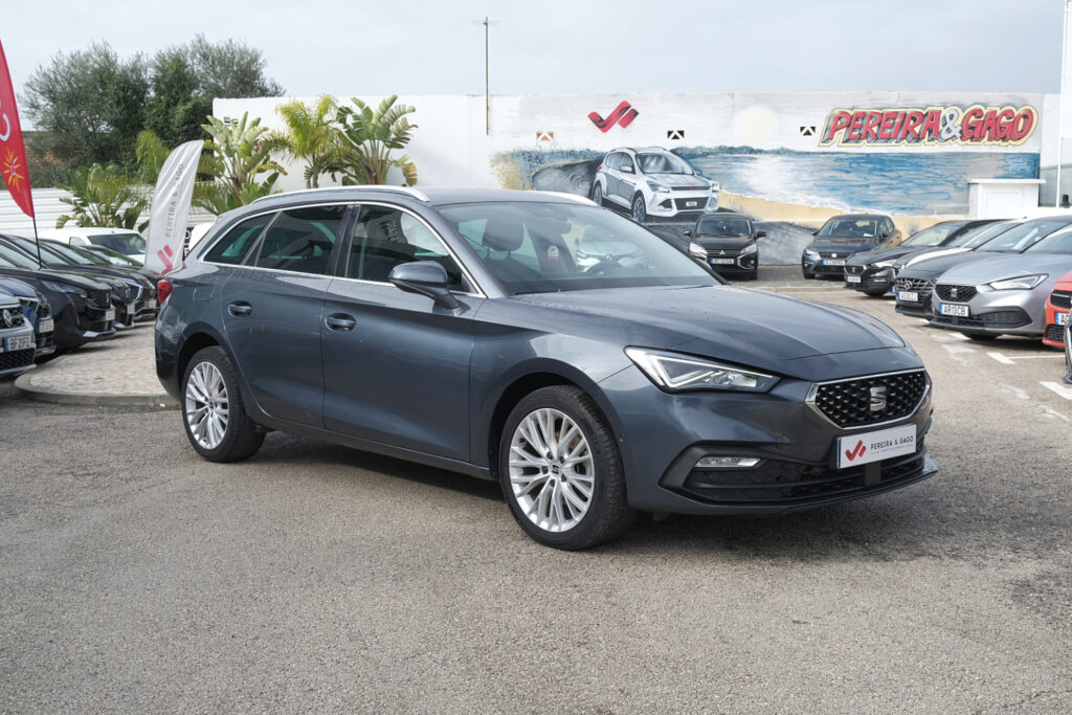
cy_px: 358
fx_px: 1251
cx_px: 536
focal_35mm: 42
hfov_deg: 46.4
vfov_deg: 31.9
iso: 160
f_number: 9
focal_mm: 28
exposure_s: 1/125
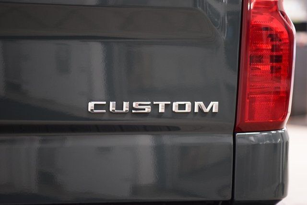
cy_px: 102
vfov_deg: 13.0
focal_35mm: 105
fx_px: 896
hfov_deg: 19.5
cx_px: 154
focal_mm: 70
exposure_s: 1/50
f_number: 2.8
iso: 1600
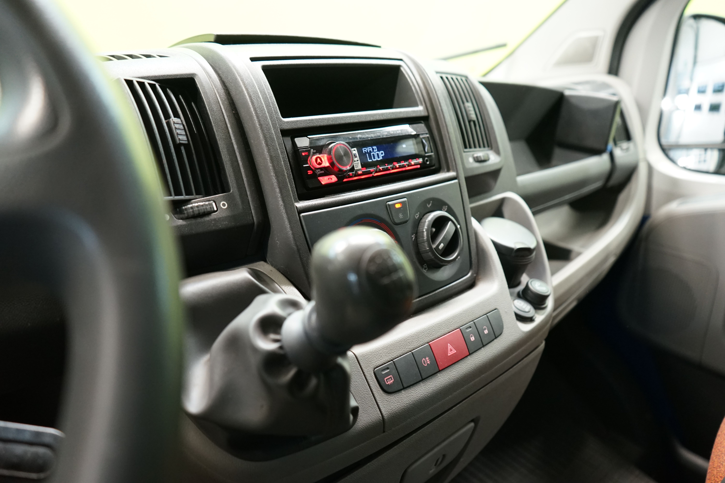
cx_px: 362
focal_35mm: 28
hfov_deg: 65.5
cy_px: 242
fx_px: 564
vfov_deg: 46.4
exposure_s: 1/30
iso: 2000
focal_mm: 28
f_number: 3.5
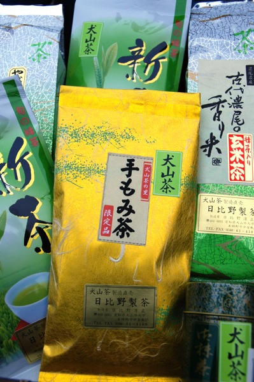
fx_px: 382
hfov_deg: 36.8
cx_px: 127
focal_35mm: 36
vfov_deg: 53.2
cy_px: 191
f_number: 6.3
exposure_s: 1/60
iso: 400
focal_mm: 24
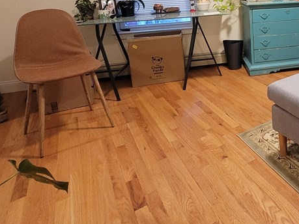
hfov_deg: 54.3
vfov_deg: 43.1
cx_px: 265
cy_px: 13
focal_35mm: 29
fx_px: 250
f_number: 2.2
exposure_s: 1/40
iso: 400
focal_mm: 1.74
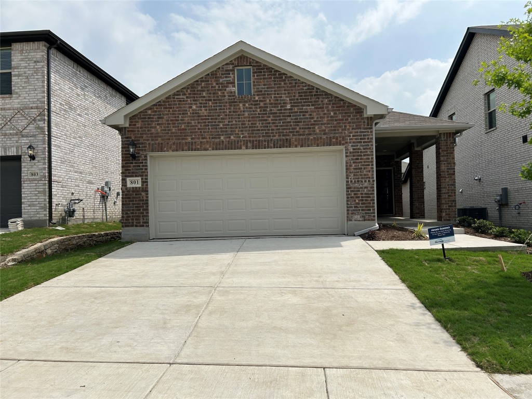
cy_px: 200
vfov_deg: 53.1
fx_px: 400
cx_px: 266
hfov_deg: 67.3
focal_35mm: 26
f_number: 1.5
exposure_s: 1/8696
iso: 50
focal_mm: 5.7
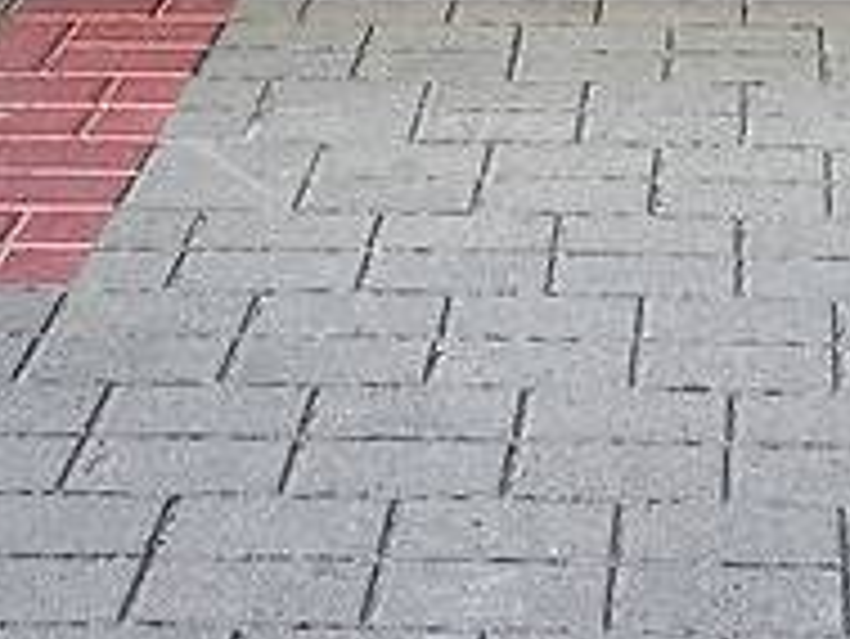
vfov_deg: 12.4
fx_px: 2703
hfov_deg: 17.7
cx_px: 715
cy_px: -477
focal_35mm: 110
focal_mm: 4.2
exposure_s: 1/1565
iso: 32
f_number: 1.8
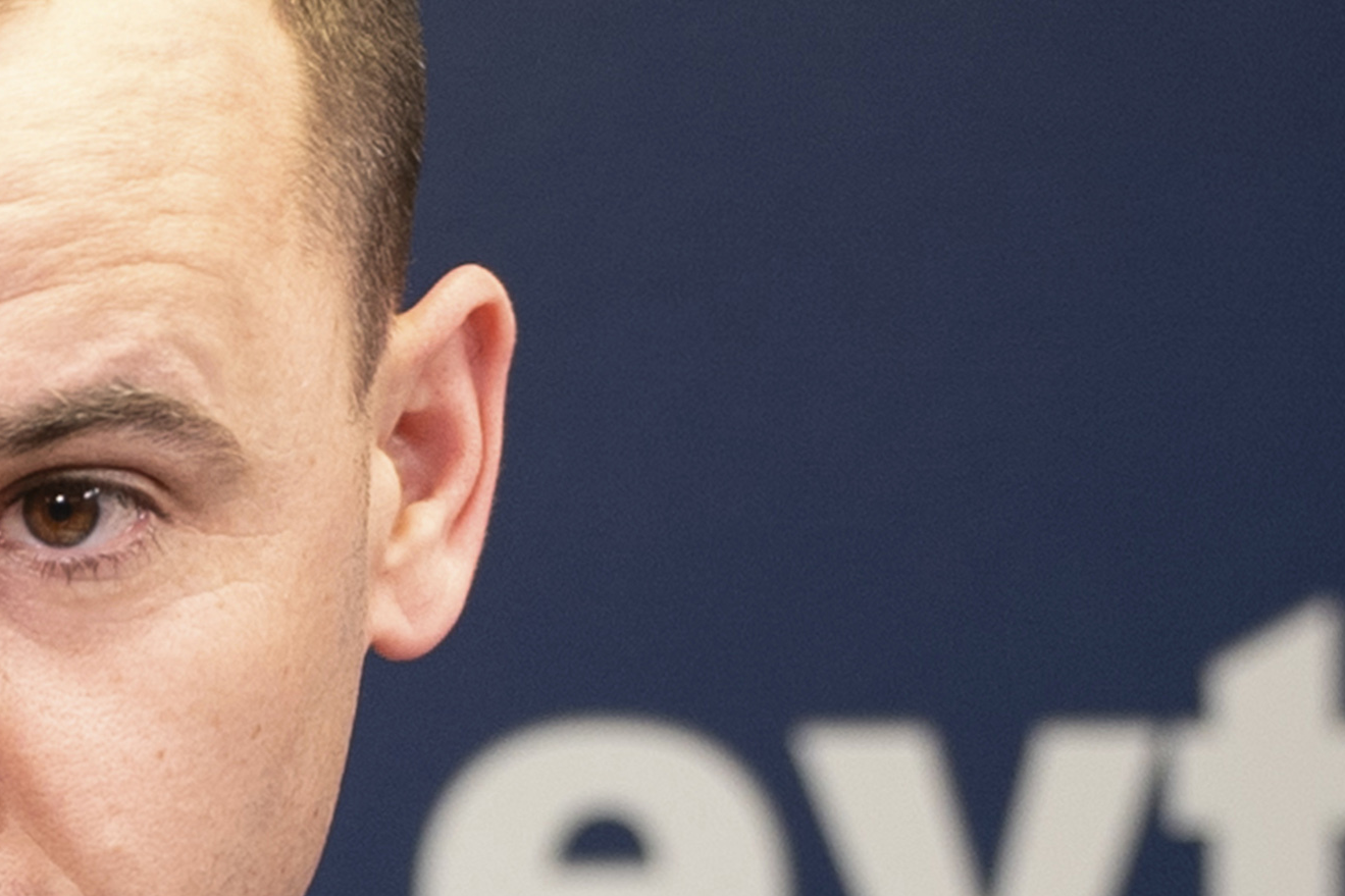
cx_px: 526
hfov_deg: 2.7
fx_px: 28202
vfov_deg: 1.8
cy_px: 1312
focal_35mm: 755
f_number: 2.8
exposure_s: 1/60
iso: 400
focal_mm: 111
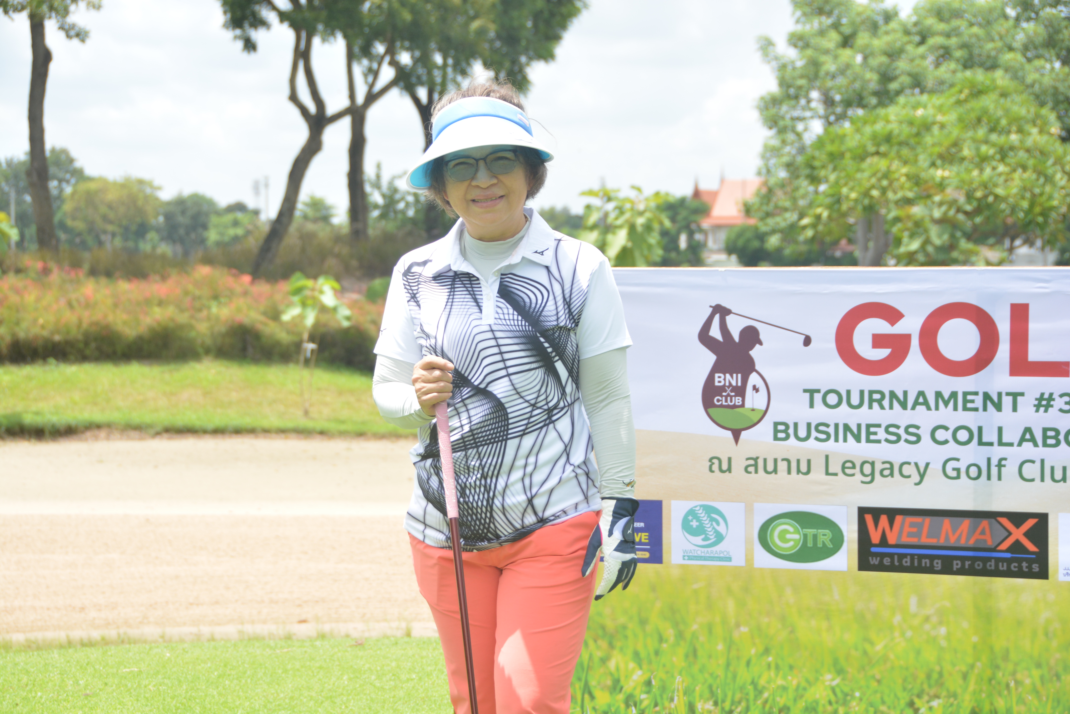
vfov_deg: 16.3
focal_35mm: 84
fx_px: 2497
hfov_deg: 24.2
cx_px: 535
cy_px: 357
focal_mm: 56
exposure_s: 1/800
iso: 400
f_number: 5.6
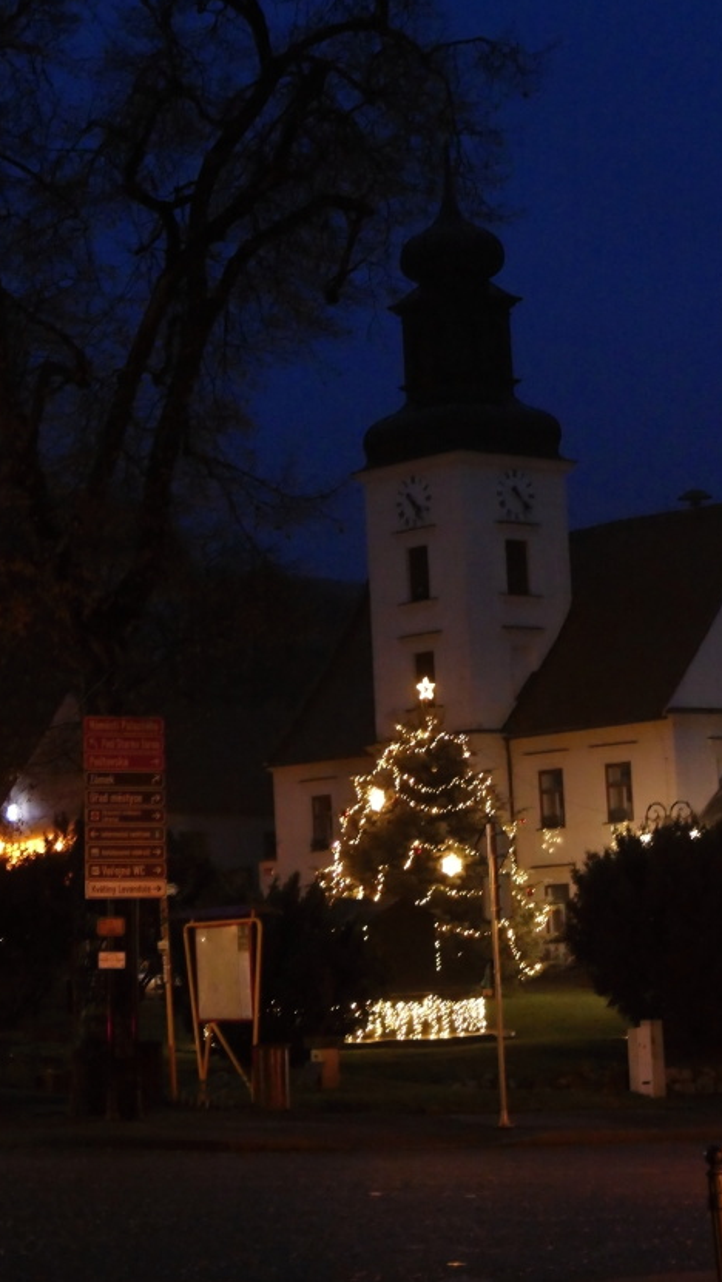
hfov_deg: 13.2
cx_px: 393
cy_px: 517
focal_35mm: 92
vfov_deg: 23.1
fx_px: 3128
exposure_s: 1/25
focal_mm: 26.4
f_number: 2.8
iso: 3200
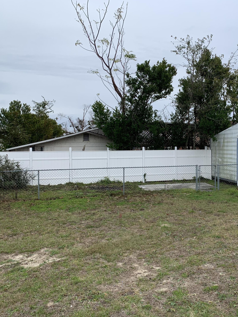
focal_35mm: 35
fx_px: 321
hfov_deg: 38.9
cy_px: 158
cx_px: 196
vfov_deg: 52.6
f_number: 1.8
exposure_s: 1/1490
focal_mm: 4.25
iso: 25
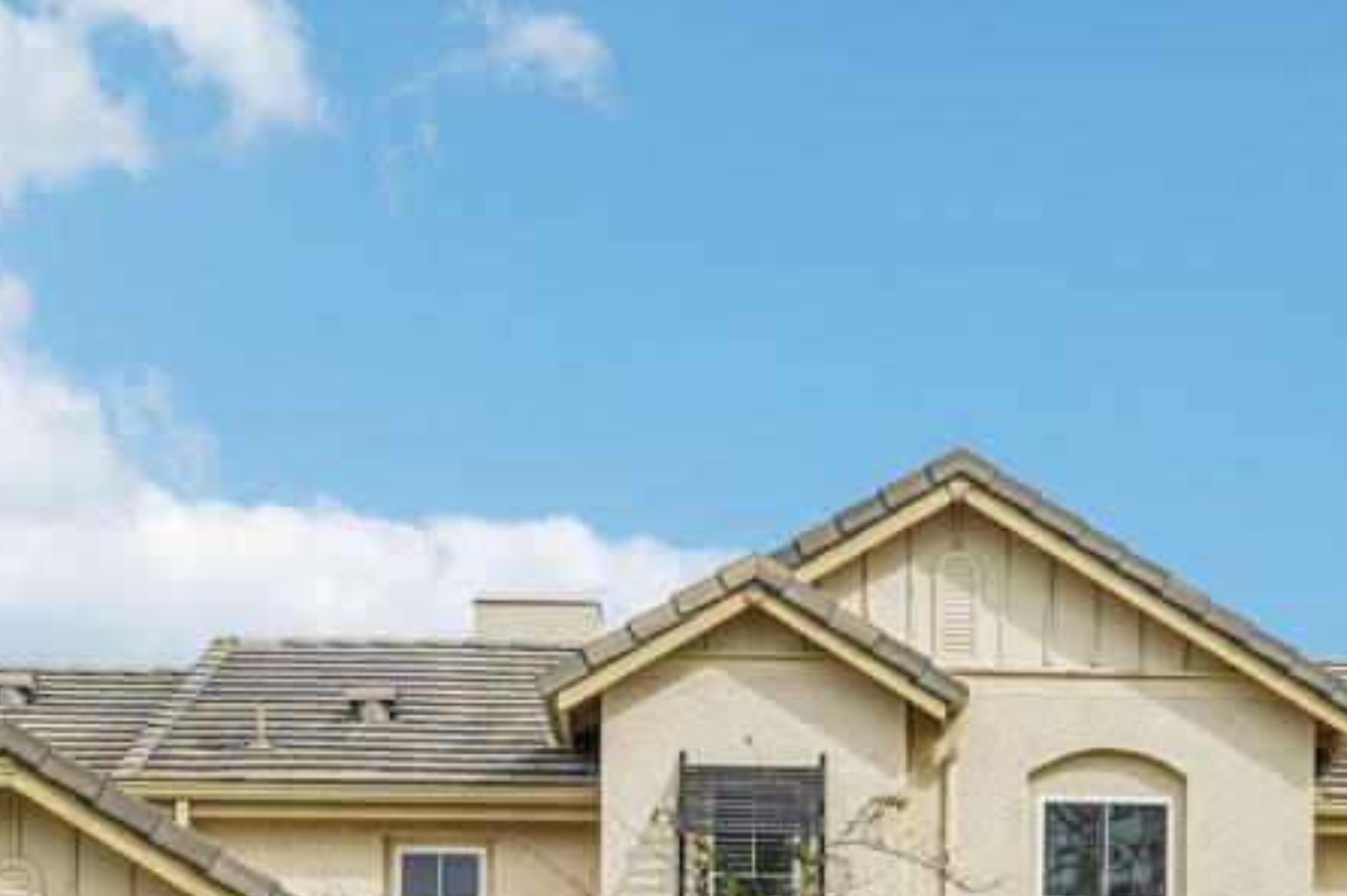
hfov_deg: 19.7
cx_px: 1012
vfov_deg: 12.4
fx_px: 3840
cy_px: 1483
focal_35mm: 103
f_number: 9
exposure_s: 1/800
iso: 400
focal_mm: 30.5
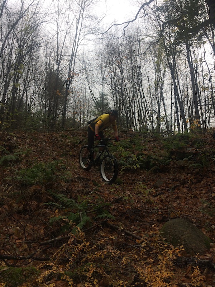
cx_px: 108
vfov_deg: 61.7
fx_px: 240
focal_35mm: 29
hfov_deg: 48.2
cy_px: 144
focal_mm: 4.15
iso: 32
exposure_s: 1/720
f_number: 2.2
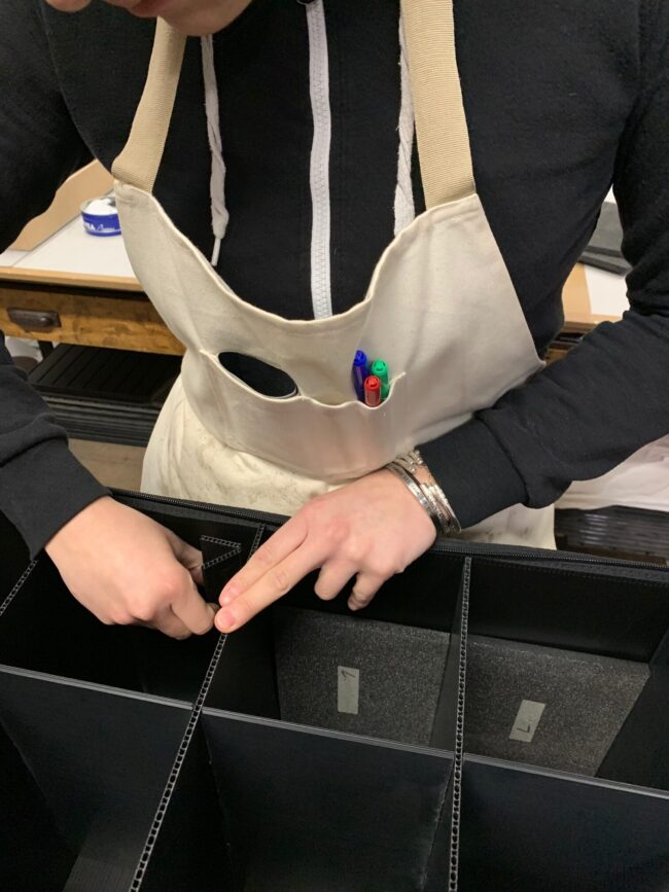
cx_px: 334
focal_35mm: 26
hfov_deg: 53.1
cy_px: 446
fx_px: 670
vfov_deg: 67.3
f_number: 1.8
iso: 320
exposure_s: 1/33
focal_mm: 4.25
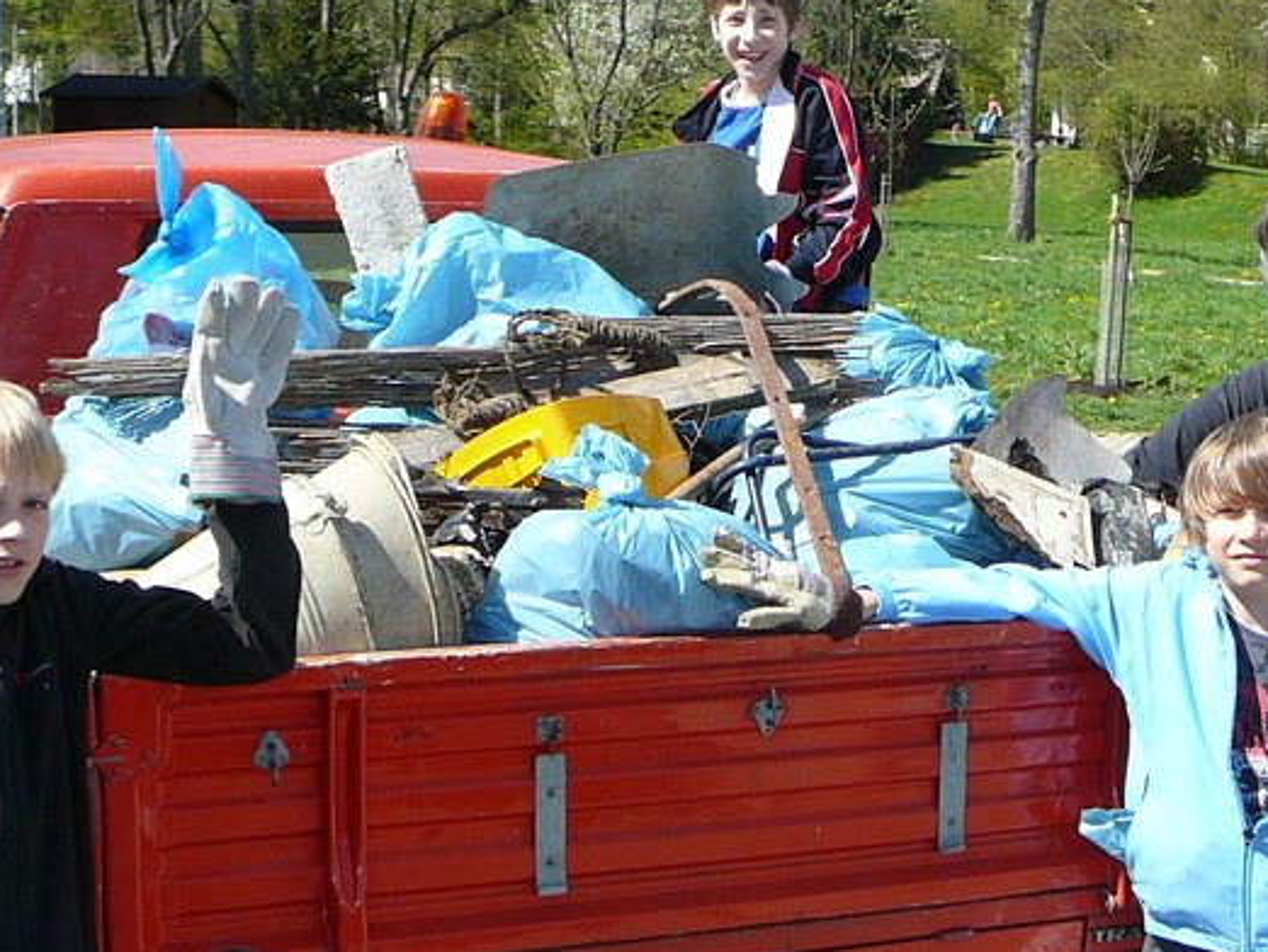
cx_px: 843
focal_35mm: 67
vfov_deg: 21.7
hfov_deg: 28.8
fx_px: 2455
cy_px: 765
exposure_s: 1/640
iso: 80
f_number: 2.8
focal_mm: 5.2
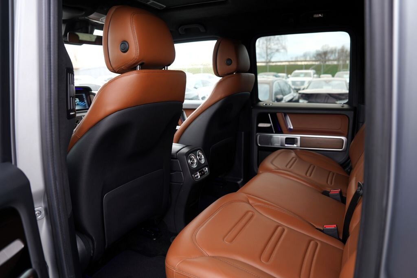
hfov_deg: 73.7
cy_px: 139
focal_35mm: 24
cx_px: 208
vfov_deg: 53.1
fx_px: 278
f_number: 3.5
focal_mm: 24
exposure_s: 1/50
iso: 100
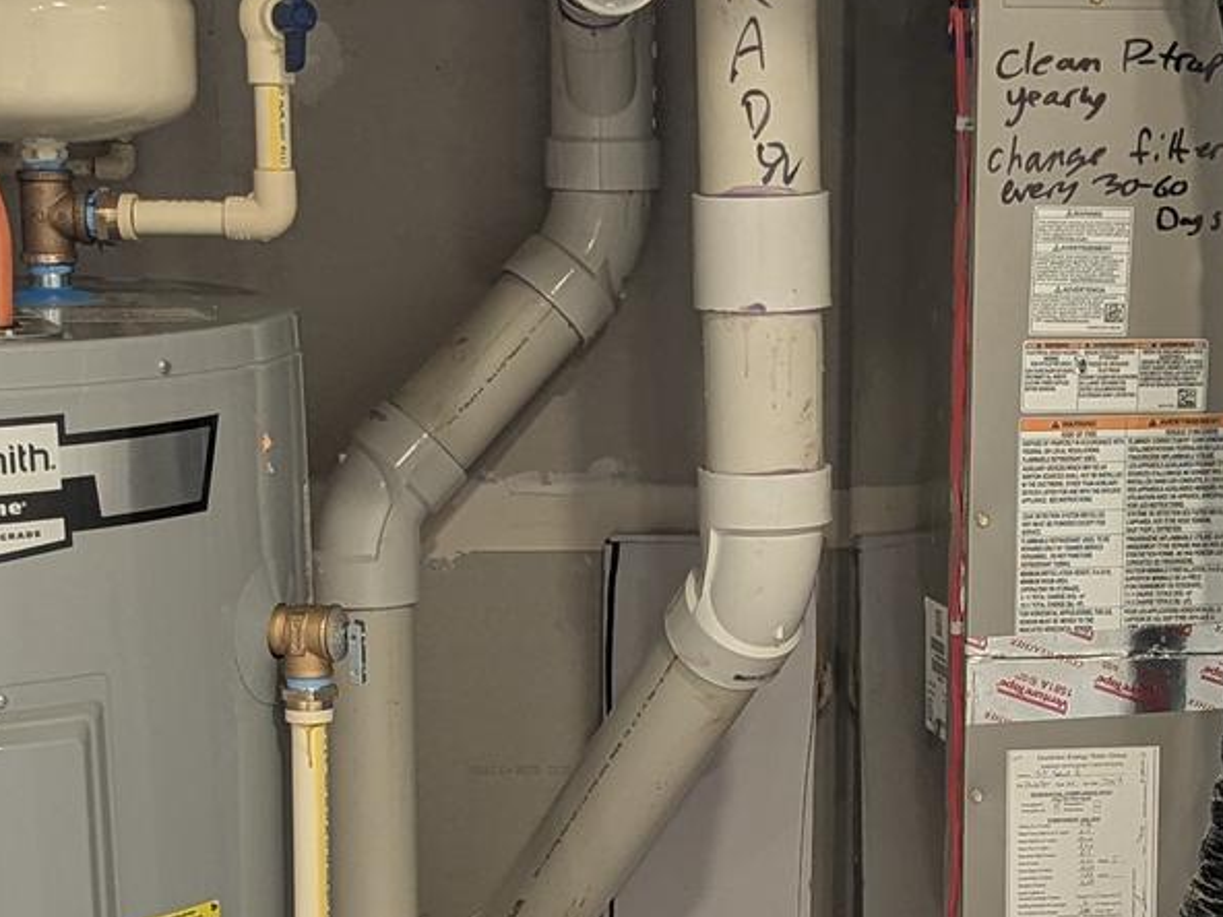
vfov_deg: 17.7
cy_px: 702
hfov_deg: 23.5
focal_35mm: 83
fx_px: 2932
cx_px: 816
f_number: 1.85
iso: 248
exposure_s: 1/60
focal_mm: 6.81
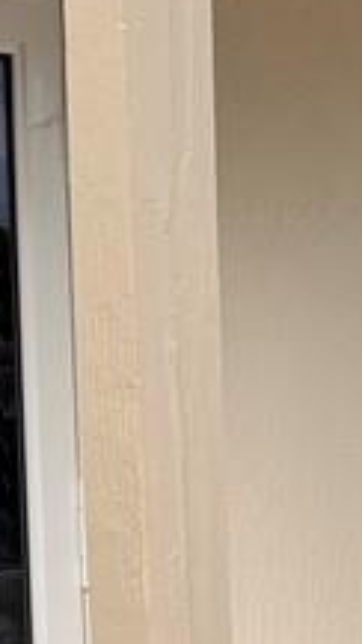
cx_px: -258
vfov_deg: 11.1
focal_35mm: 193
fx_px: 3295
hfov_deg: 6.2
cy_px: 507
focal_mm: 6.76
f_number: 1.78
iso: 80
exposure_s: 1/1395
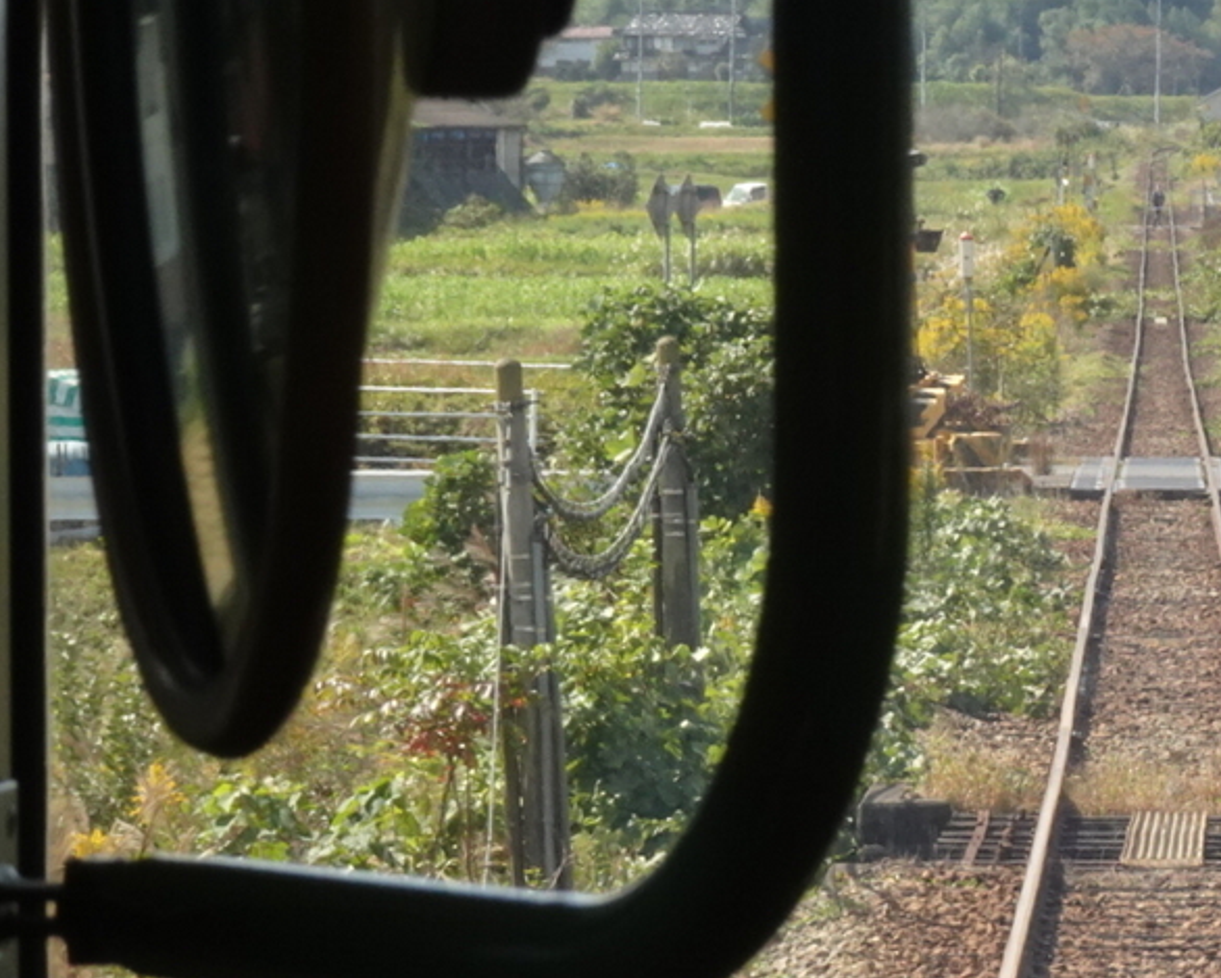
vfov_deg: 4.7
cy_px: 411
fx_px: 11855
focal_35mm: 328
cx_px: 1154
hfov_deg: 5.9
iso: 200
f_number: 8
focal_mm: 26.12
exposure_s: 1/160
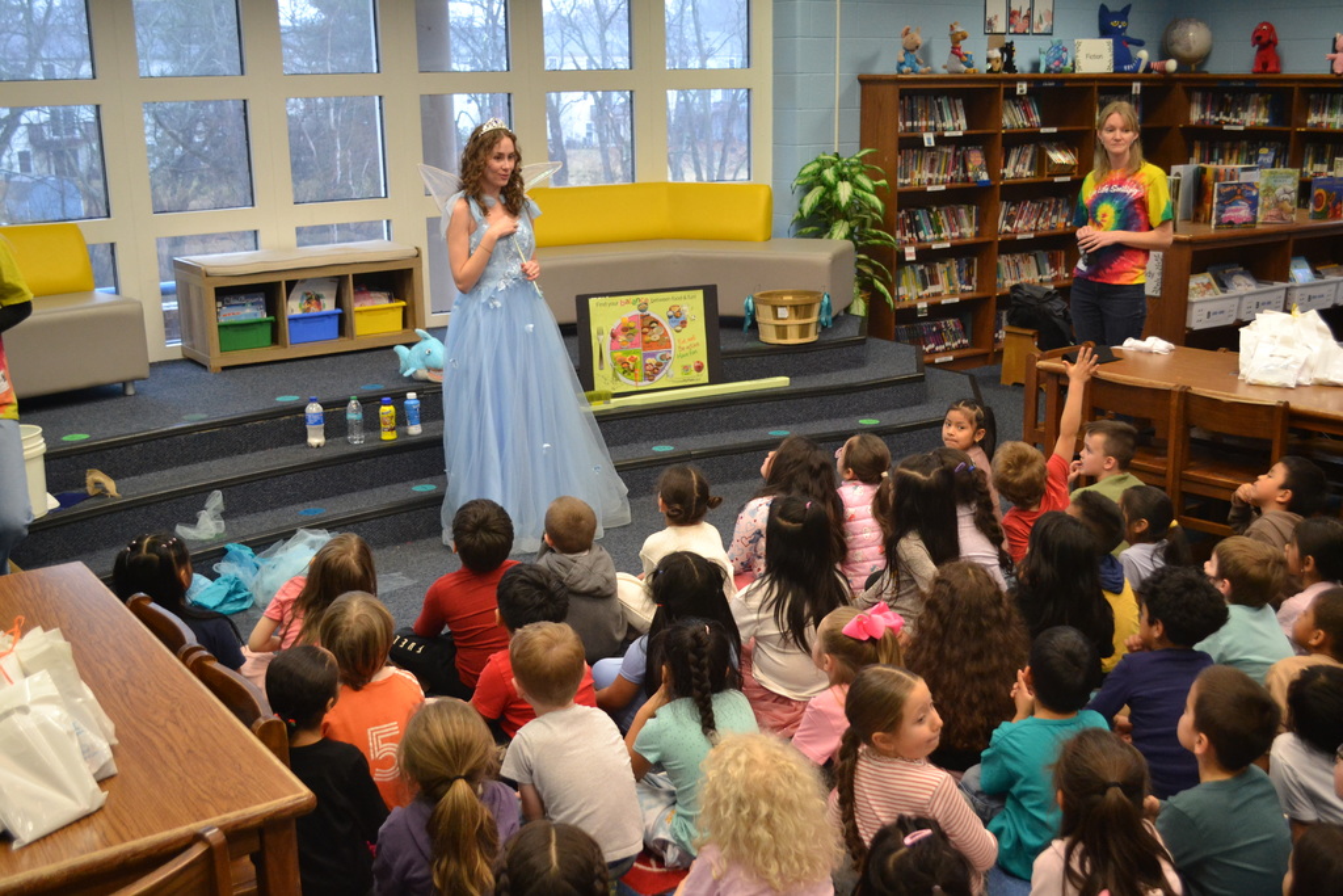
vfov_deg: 34.2
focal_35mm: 39
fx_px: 1455
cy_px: 448
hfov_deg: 49.5
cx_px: 672
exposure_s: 1/60
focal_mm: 26
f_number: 4.2
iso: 1800
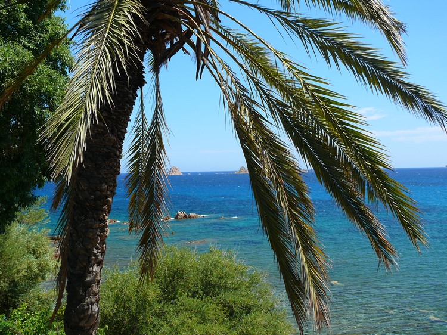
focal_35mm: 42
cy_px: 168
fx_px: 542
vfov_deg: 34.3
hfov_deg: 44.8
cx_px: 224
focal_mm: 9
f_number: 4
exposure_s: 1/200
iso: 100
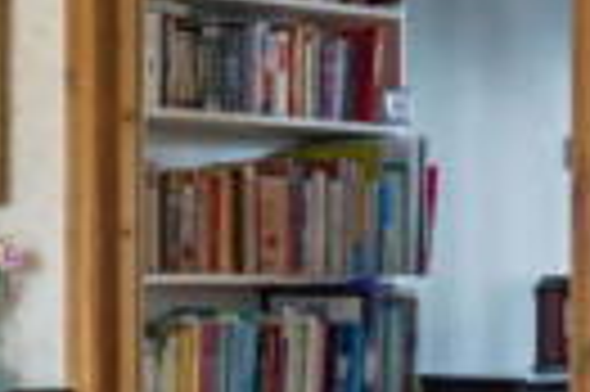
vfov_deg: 17.0
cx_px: -700
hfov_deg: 16.4
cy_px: 277
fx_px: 1309
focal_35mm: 80
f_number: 7.1
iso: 640
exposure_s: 1/40
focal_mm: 16
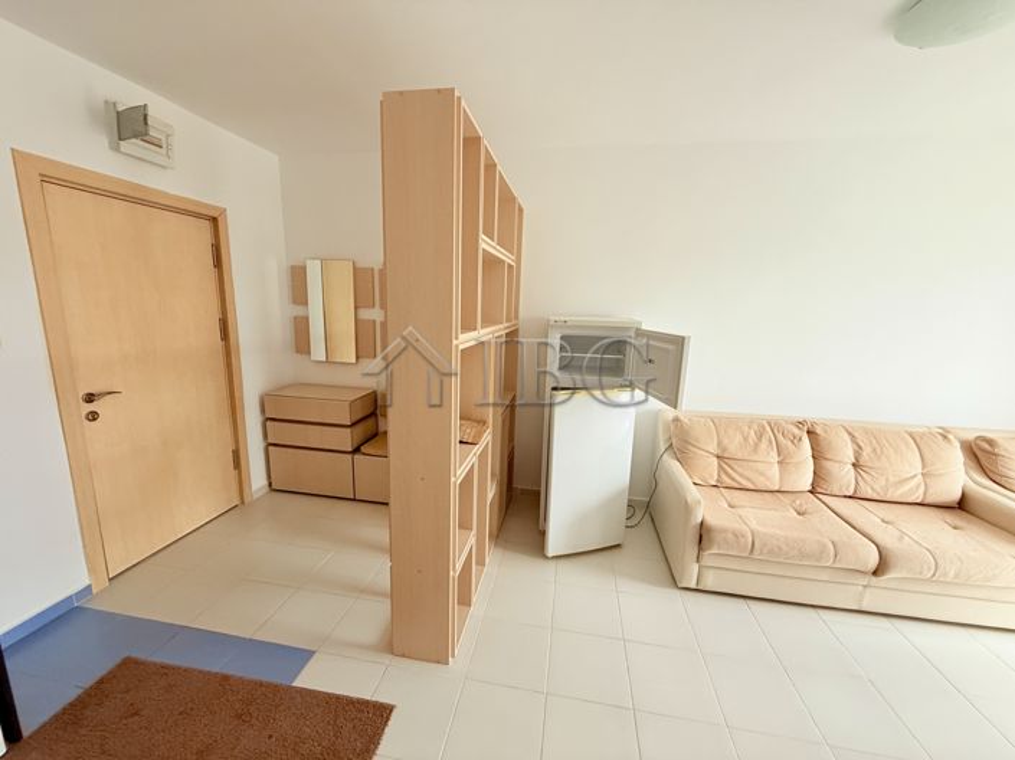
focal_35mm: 14
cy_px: 380
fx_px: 410
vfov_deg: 85.6
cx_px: 508
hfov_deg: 102.1
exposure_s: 1/50
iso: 200
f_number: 2.2
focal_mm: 2.22
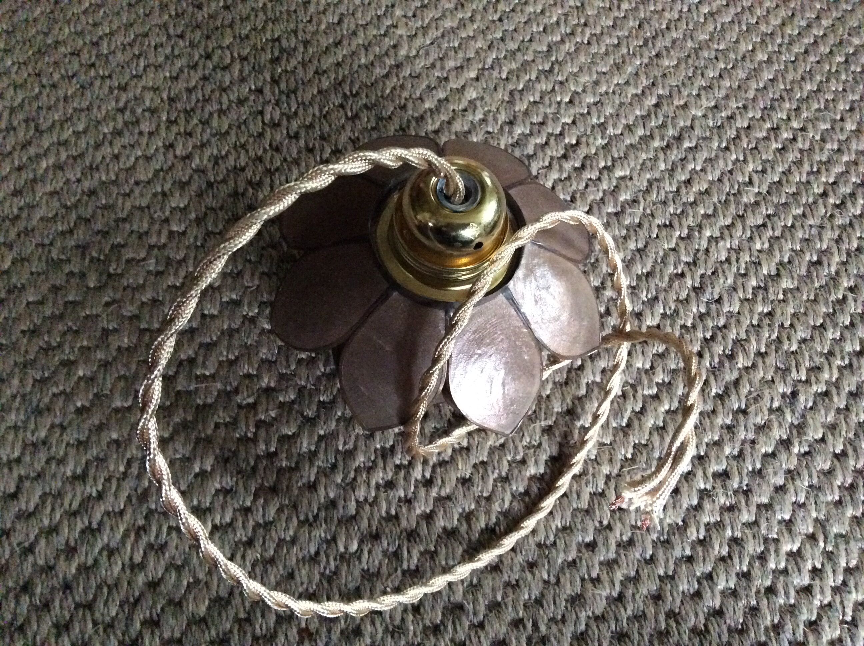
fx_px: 798
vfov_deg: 44.1
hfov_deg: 56.9
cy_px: 323
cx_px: 432
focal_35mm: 32
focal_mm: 3.3
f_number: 2.4
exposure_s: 1/17
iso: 640
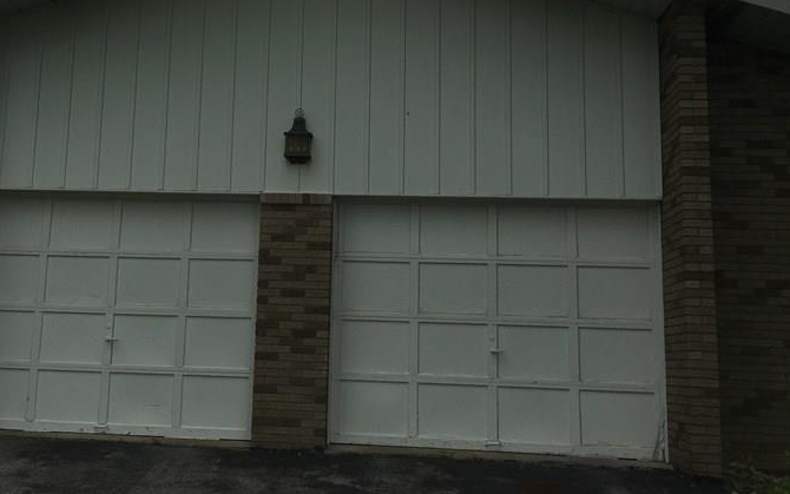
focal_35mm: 47
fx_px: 1012
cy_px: 166
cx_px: 277
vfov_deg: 27.3
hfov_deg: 42.2
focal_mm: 4.15
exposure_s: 1/1425
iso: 25
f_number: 2.2
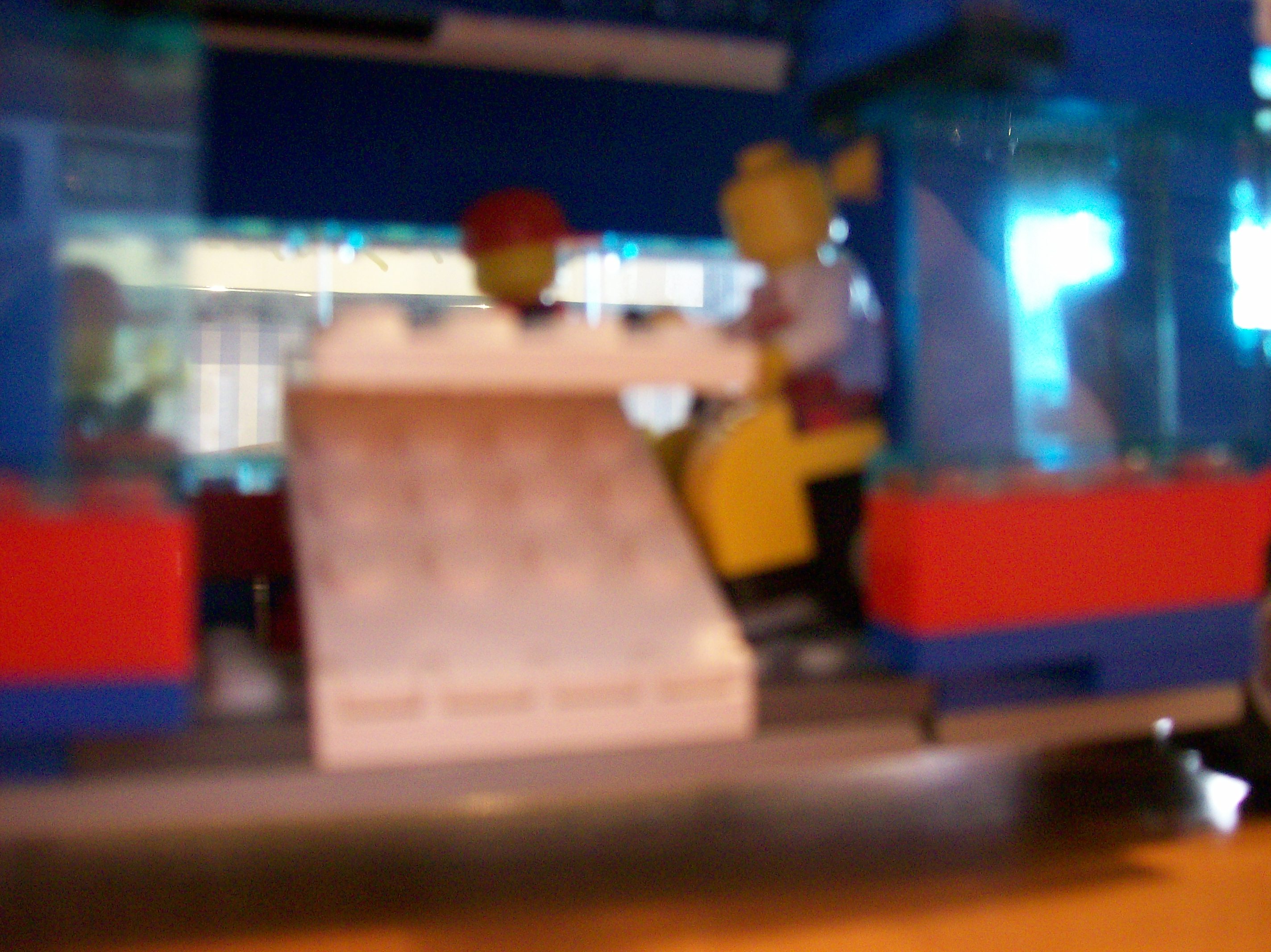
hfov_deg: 51.4
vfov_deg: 39.6
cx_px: 636
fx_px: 1321
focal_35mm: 36
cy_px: 476
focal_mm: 6
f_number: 2.7
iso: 160
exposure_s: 1/8
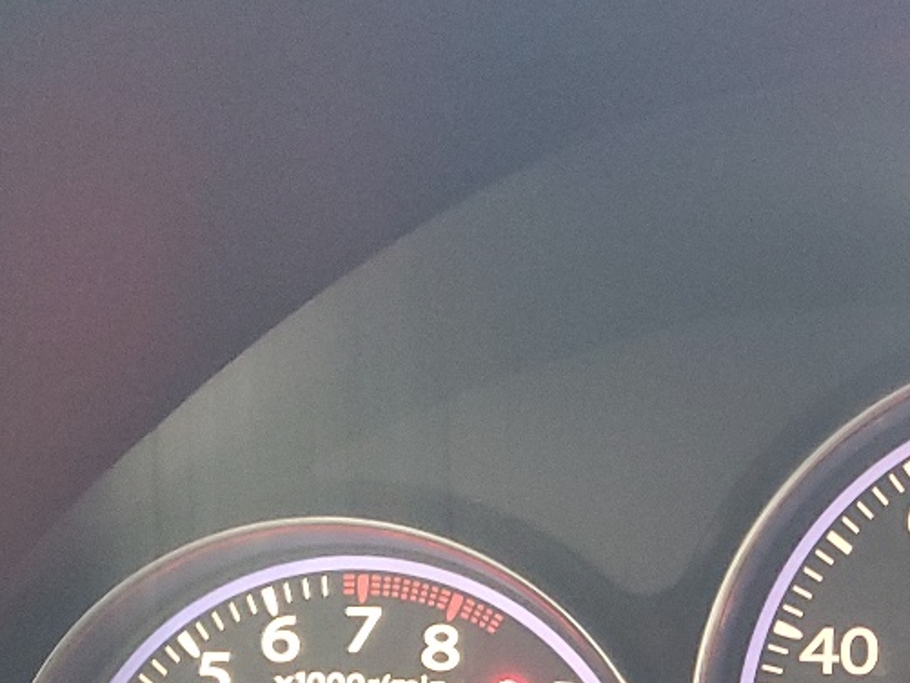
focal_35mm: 83
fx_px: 2182
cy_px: 805
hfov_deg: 22.3
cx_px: 1001
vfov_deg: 17.0
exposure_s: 1/24
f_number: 1.5
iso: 308
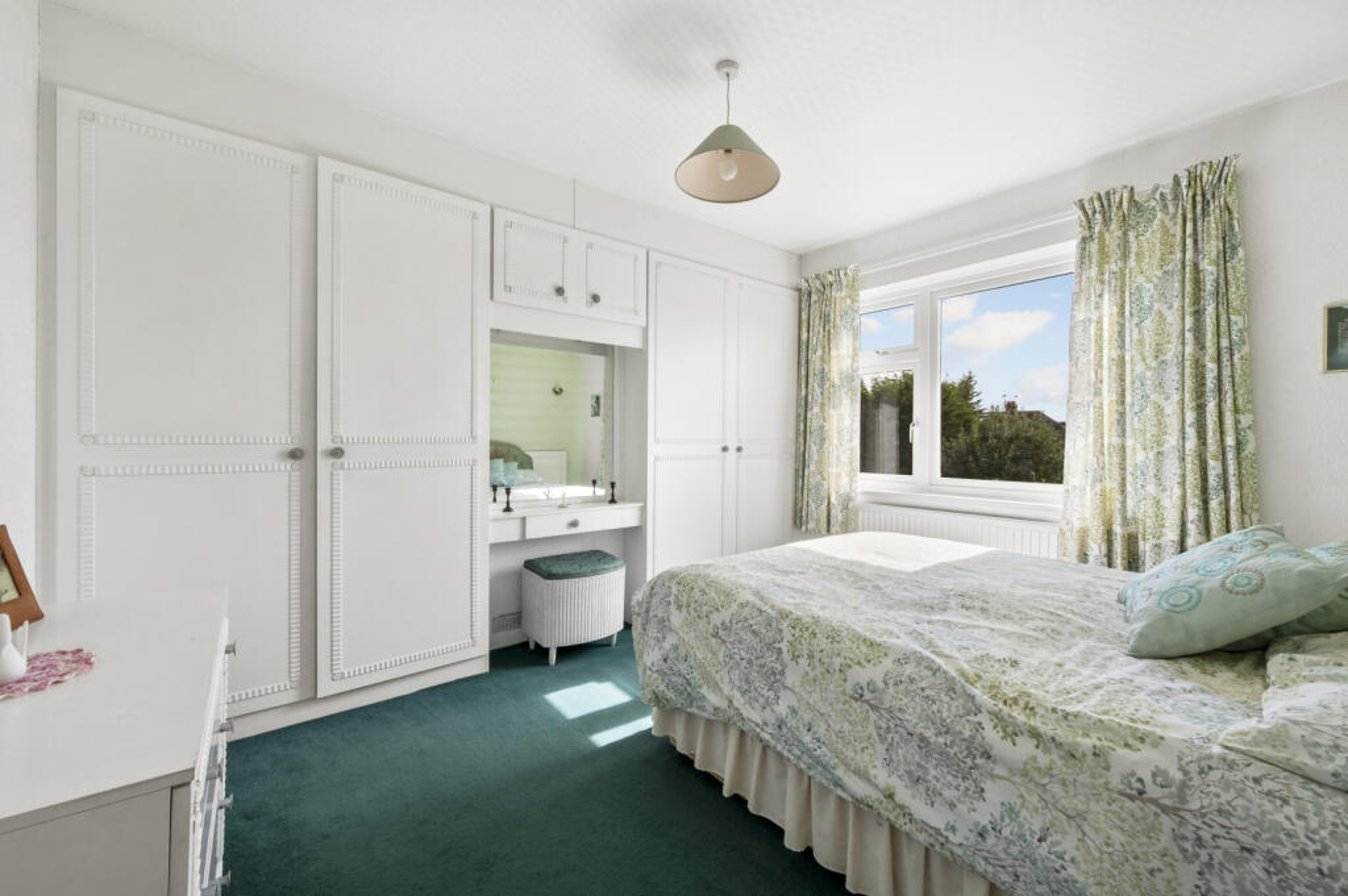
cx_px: 674
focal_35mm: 14
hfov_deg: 104.3
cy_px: 448
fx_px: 524
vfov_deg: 81.1
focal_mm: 14
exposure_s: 1/10
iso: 200
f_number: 16
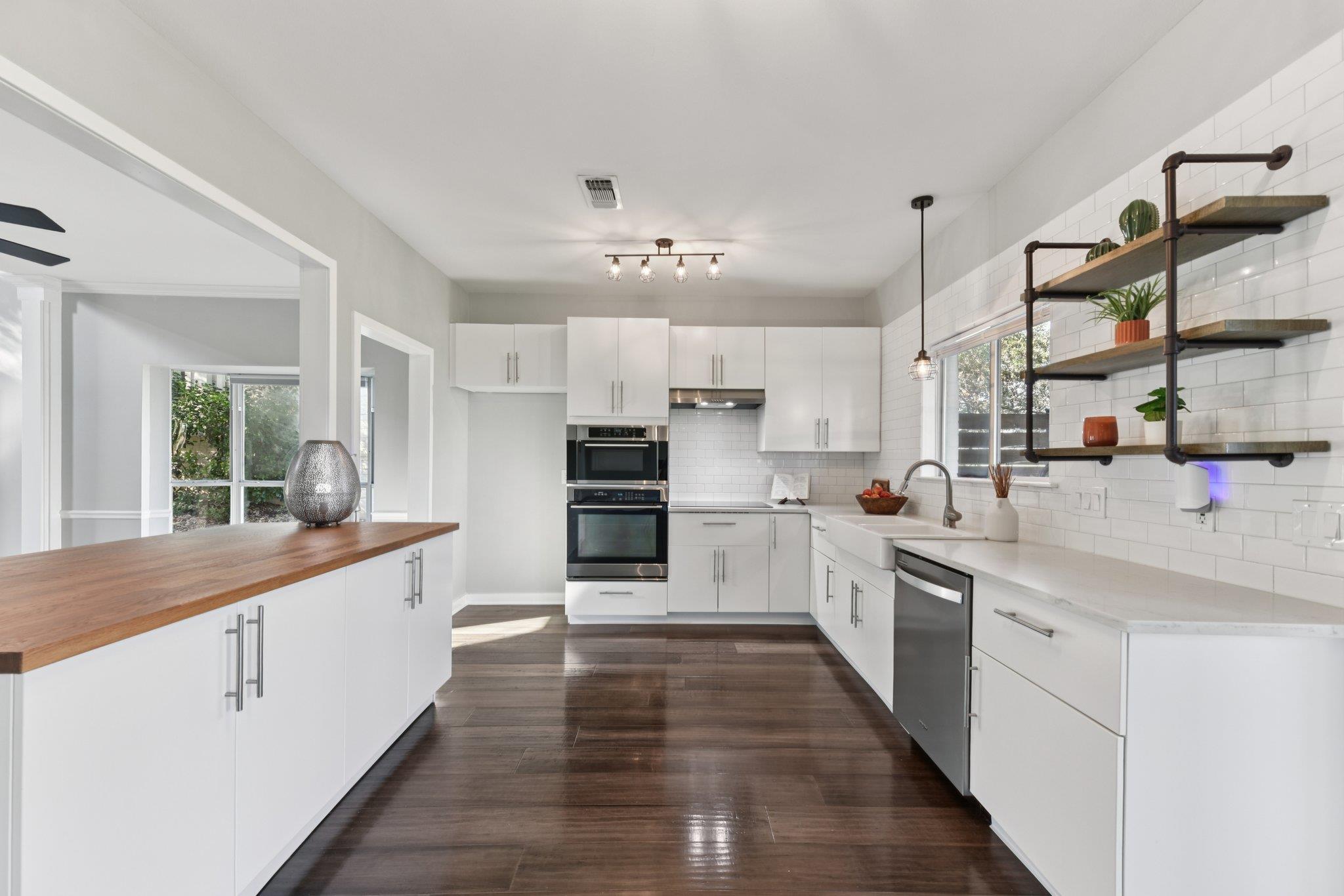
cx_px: 672
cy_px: 448
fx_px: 523
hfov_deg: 104.2
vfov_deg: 81.2
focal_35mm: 14
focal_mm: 14
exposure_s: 1/8
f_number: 8
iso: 220
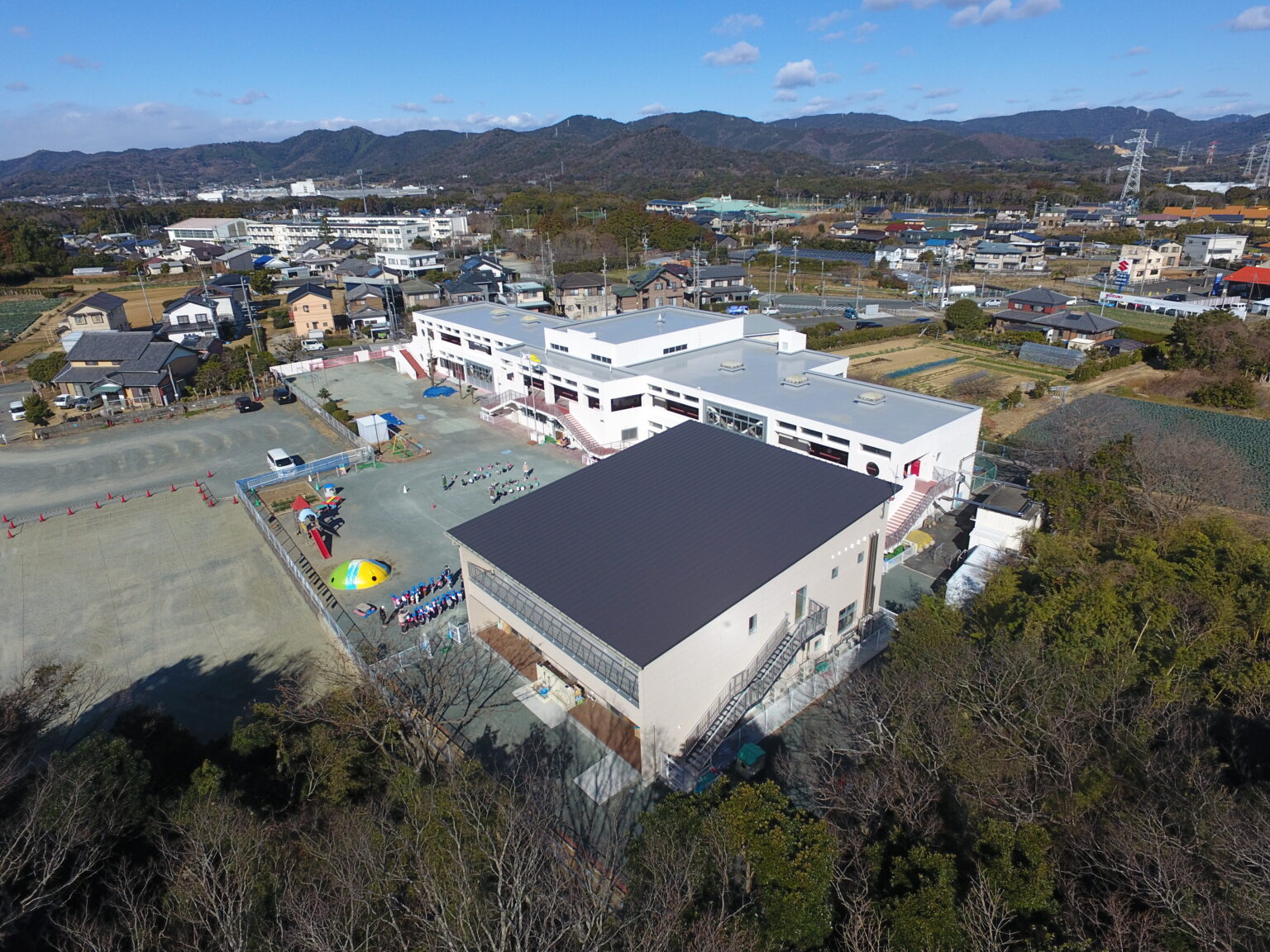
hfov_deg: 81.7
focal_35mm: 20
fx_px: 734
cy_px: 476
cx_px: 635
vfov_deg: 66.0
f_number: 2.8
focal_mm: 3.61
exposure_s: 1/1259
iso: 100
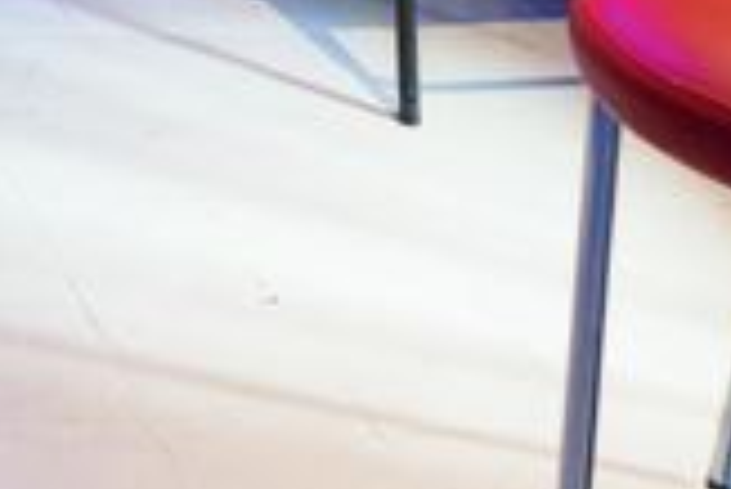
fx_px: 1992
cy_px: -922
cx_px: -637
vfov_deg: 10.5
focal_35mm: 98
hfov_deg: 16.7
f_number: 8
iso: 200
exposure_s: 1.3
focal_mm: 16
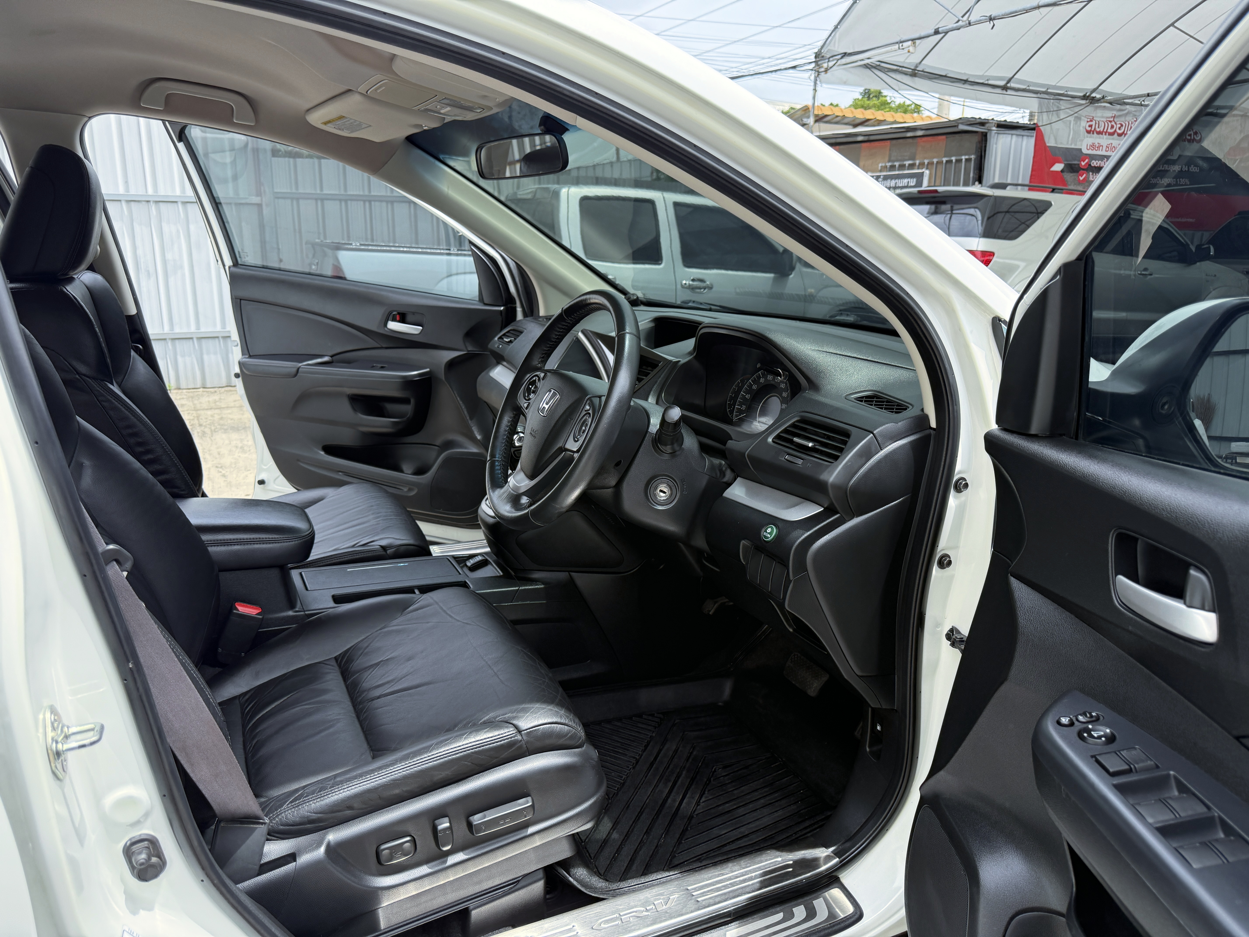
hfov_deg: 71.6
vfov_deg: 56.8
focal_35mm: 24
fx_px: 866
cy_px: 468
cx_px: 624
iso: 100
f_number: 1.78
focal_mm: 6.76
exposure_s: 1/858
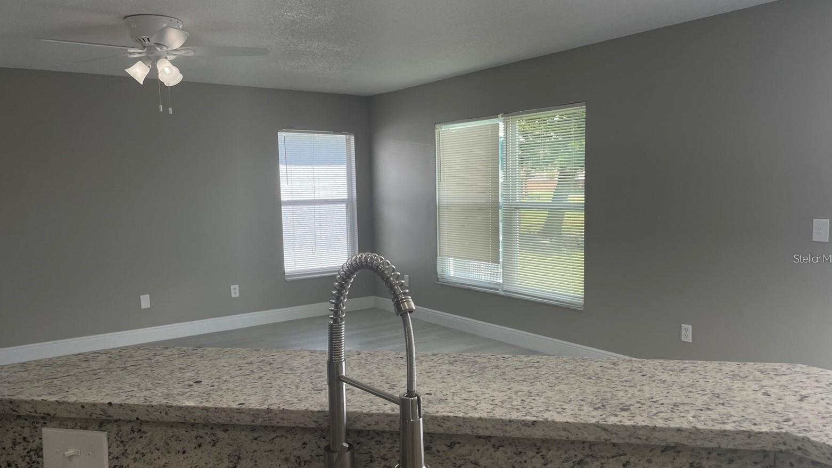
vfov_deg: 40.1
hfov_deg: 66.1
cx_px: 418
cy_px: 258
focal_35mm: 29
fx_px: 640
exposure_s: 1/321
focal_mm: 4.2
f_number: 1.6
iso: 32
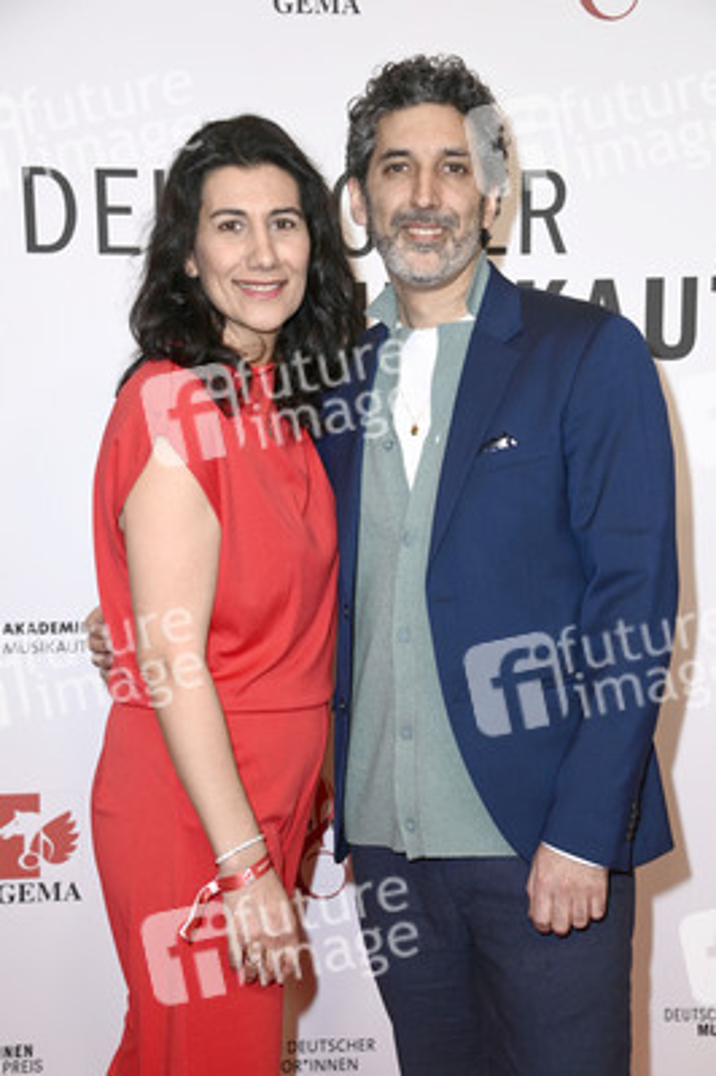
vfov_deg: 31.0
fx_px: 1942
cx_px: 358
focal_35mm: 65
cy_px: 538
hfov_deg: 20.9
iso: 800
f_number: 5.6
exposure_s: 1/250
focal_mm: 65
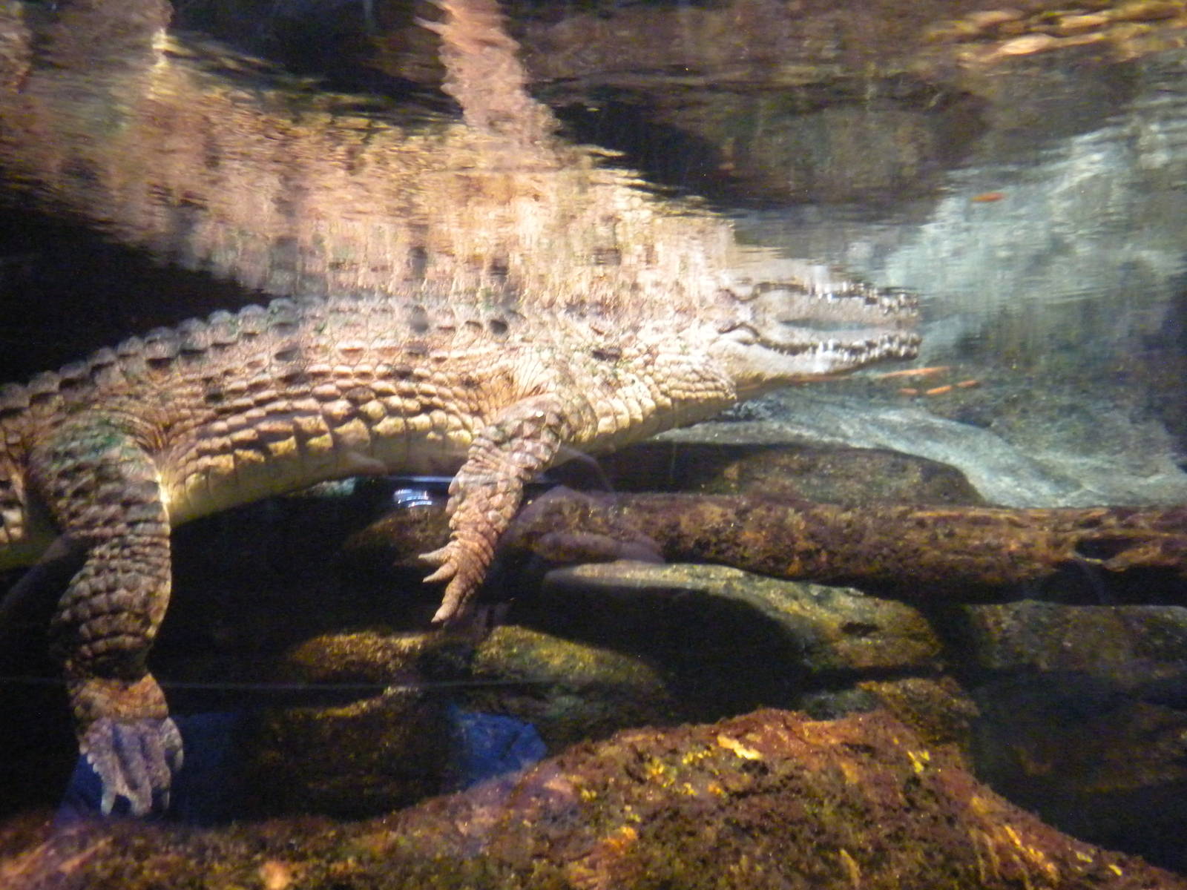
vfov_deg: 38.7
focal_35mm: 37
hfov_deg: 50.1
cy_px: 445
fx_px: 1269
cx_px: 594
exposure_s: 1/26.7
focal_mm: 6.6
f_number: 3.5
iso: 800
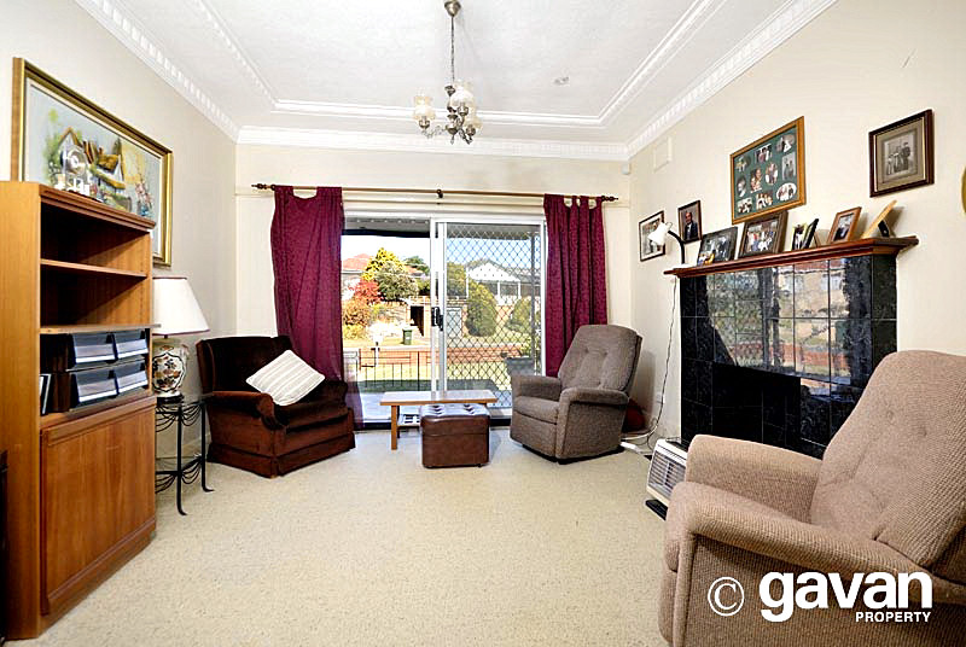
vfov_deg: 77.5
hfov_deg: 100.3
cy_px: 324
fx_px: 403
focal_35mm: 15
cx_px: 483
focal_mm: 10
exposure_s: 1/25
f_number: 7.1
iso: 100
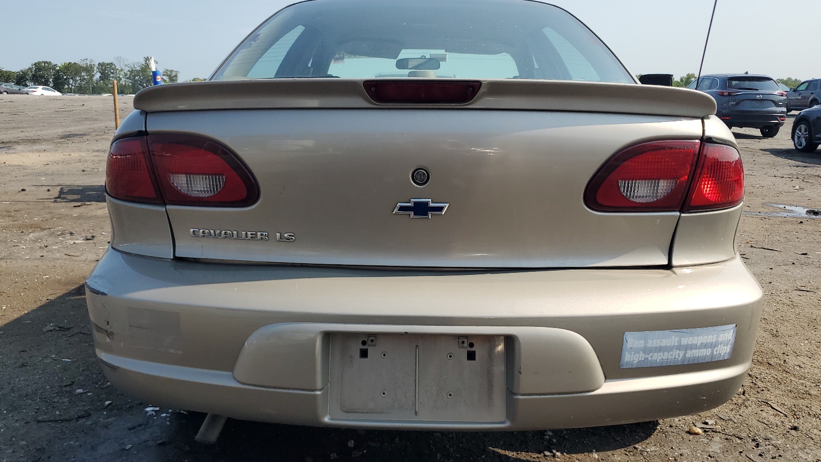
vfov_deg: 40.2
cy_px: 245
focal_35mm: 29
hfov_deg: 66.1
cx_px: 417
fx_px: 631
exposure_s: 1/3333
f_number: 1.5
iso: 50
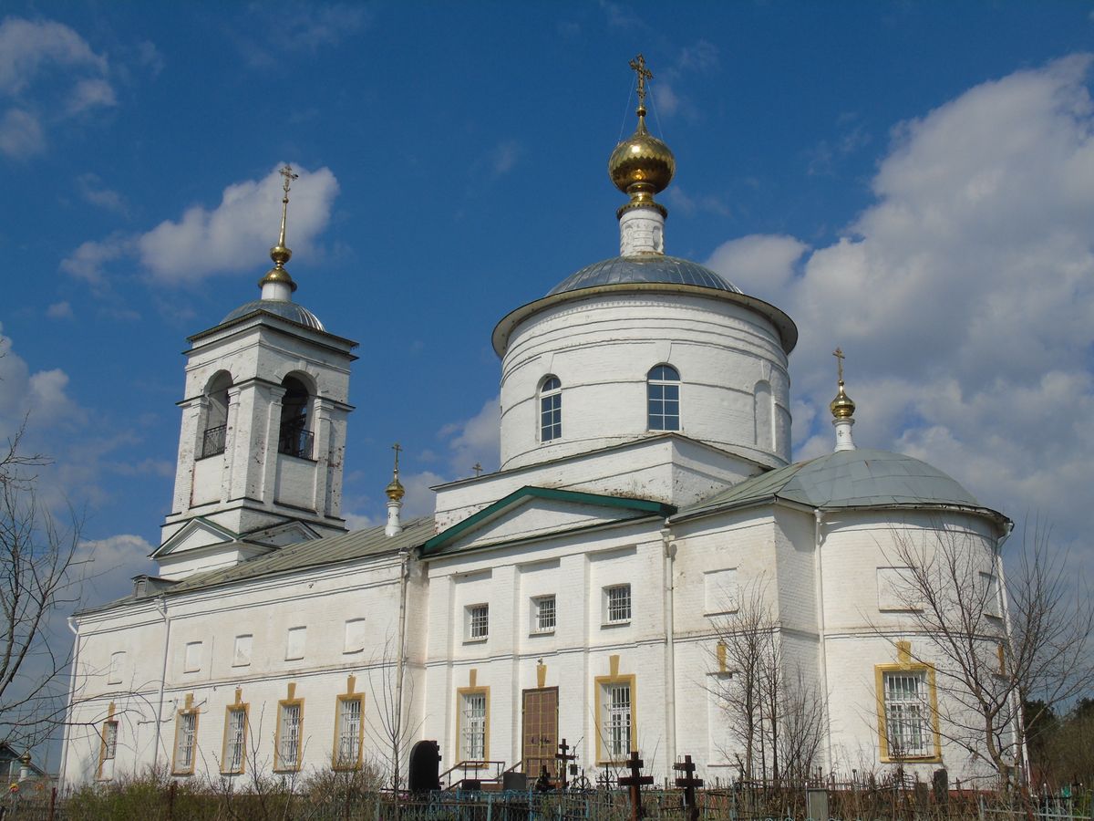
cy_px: 410
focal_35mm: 40
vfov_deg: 36.0
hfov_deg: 46.8
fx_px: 1264
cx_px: 547
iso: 80
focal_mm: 7.1
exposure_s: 1/1000
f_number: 5.5
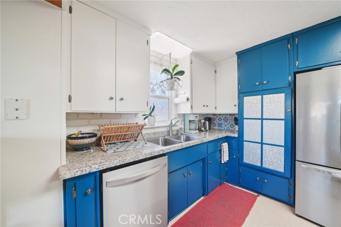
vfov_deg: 85.4
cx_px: 170
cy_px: 114
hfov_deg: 108.4
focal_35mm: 13
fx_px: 123
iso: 400
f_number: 8
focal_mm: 13
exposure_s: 1/25
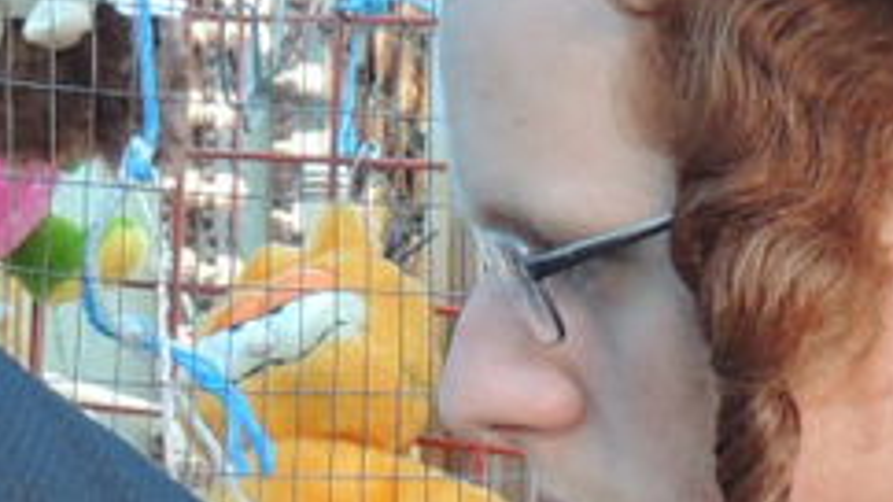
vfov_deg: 4.8
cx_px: -314
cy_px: 295
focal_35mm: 252
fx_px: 5966
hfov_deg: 8.4
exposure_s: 1/50
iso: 125
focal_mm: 7.1
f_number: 3.3
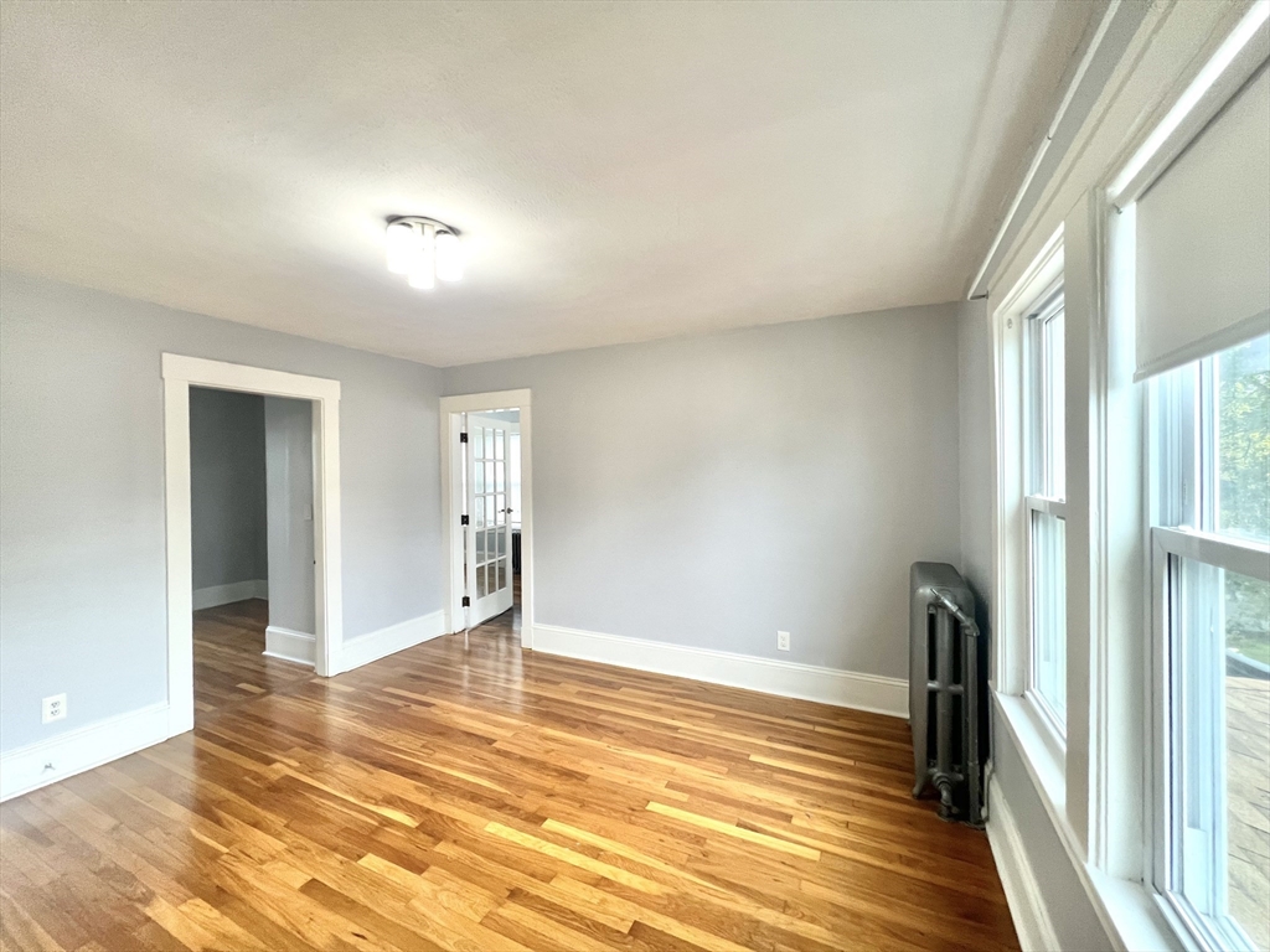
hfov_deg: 106.2
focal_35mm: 13
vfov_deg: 89.9
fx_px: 477
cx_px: 635
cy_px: 476
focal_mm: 1.57
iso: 160
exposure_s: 1/120
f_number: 1.8
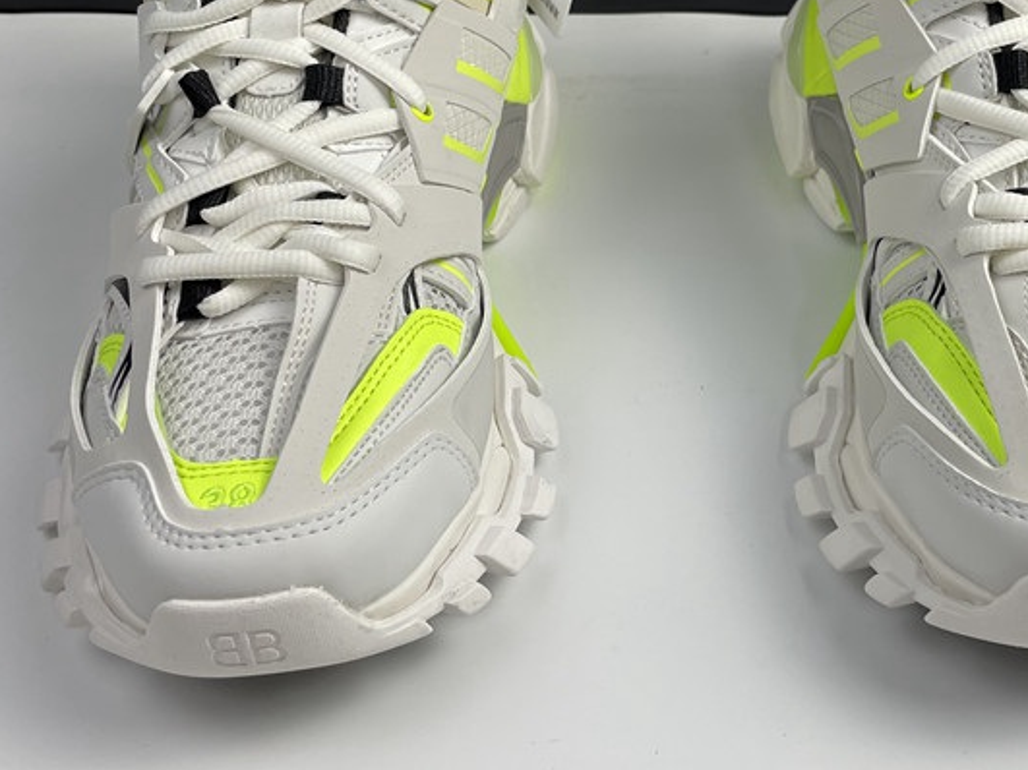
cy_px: 242
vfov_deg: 29.4
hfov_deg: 38.4
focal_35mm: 49
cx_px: 701
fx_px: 1455
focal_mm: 4.2
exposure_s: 1/121
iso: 40
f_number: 1.6
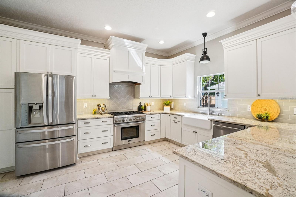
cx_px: 148
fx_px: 123
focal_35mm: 15
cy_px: 98
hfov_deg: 100.4
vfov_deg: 77.3
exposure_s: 1/30
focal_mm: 10
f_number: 8
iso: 400
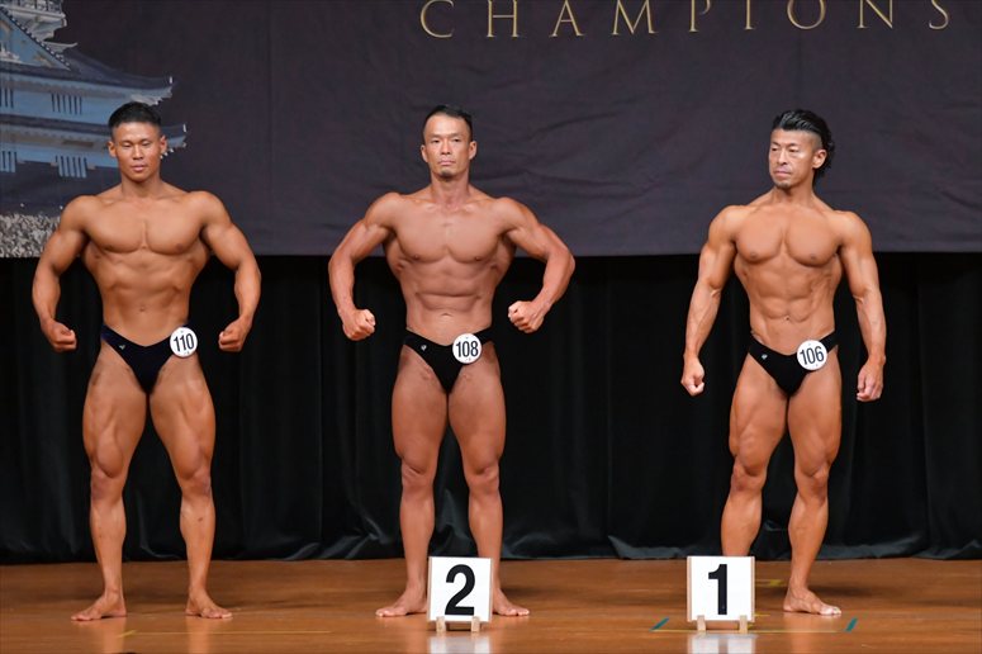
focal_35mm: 270
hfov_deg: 7.6
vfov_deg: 5.1
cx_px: 491
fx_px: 7362
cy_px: 327
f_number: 5.6
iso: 5000
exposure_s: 1/400
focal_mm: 180
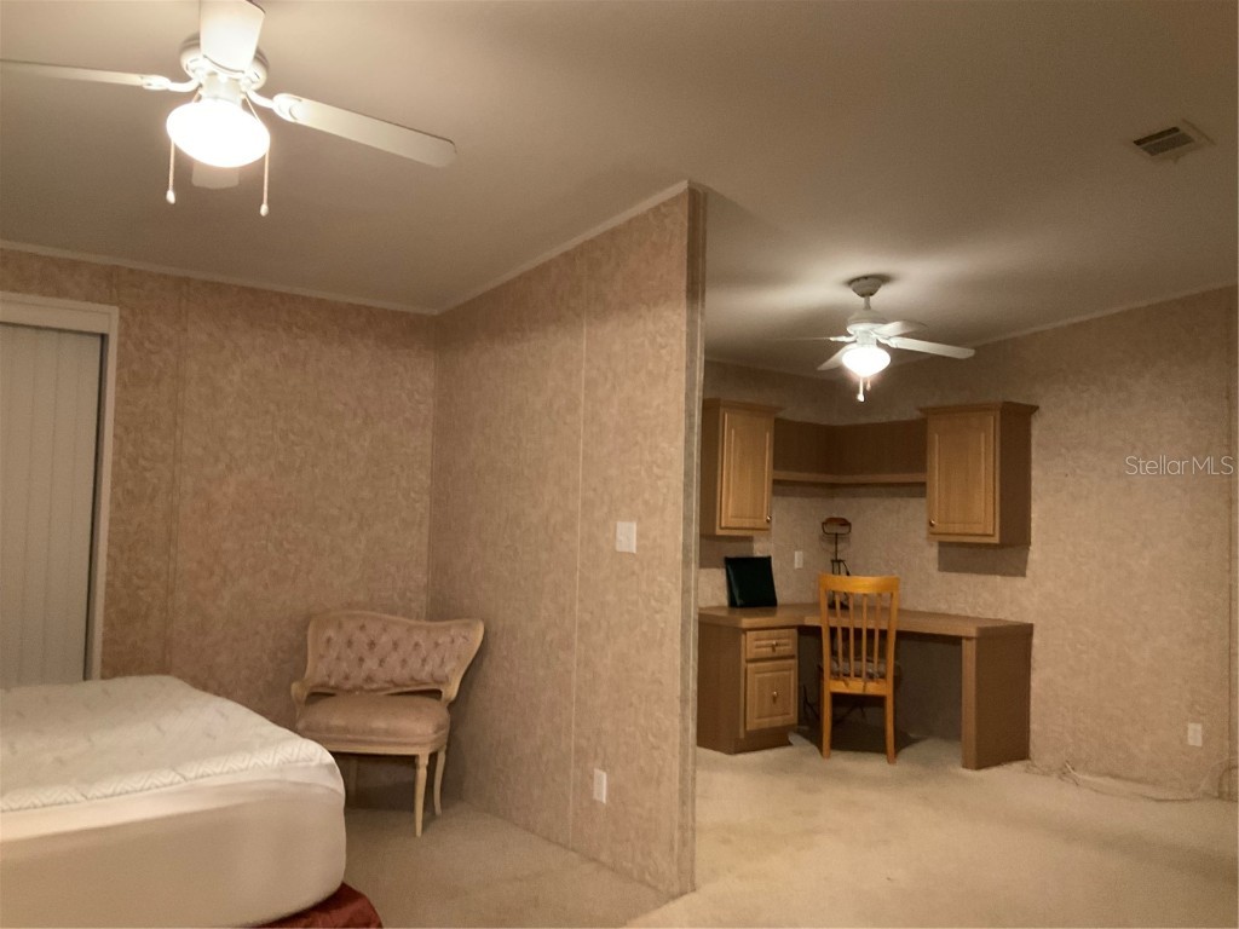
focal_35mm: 29
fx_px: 1038
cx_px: 620
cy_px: 464
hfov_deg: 61.7
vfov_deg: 48.2
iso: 320
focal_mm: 3
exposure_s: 1/30
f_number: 1.8
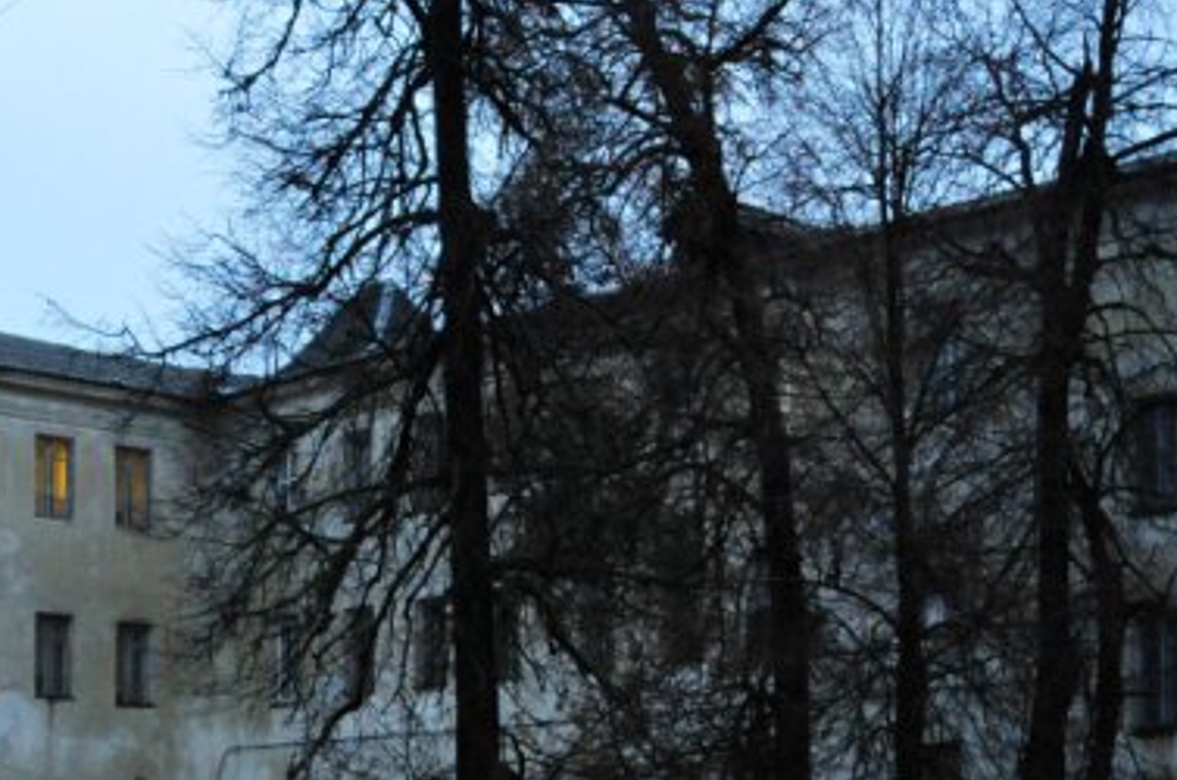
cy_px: 445
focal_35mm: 86
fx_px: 2807
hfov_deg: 23.7
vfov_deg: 15.8
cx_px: 515
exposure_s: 1/125
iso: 1600
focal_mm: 24
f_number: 7.1
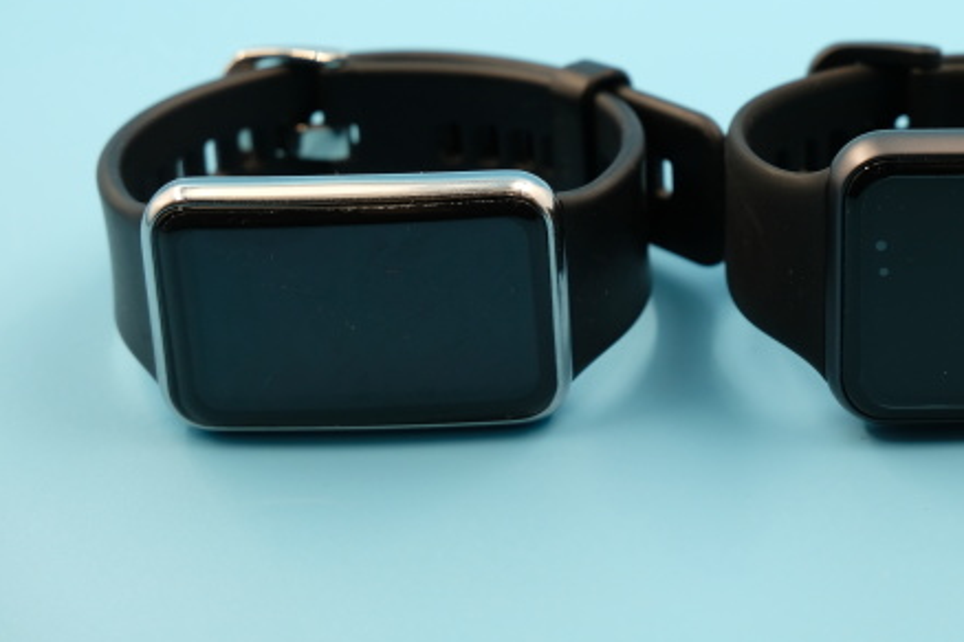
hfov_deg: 20.9
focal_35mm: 97
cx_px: 720
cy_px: 125
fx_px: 2597
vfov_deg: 14.0
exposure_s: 1/60
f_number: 5.6
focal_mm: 39.6
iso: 320
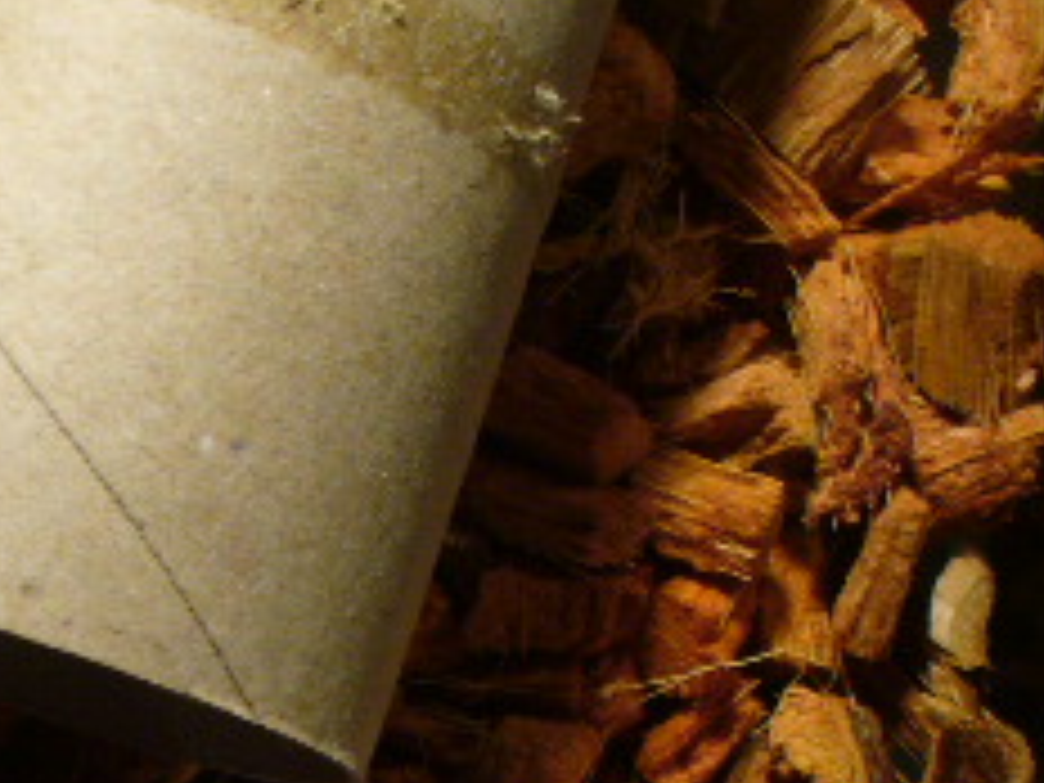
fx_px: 3076
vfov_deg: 13.9
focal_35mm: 102
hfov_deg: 18.7
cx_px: 0
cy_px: 1062
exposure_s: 1/40
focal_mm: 6.1
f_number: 2.8
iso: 100
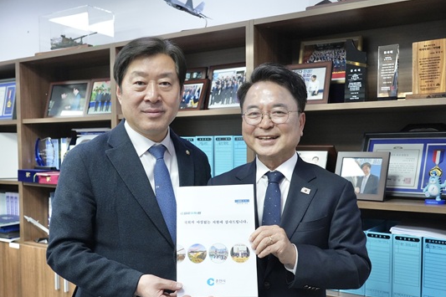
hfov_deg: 49.5
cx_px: 202
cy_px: 178
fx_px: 483
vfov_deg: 34.1
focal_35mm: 39
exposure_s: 1/250
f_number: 4.5
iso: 5000
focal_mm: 32
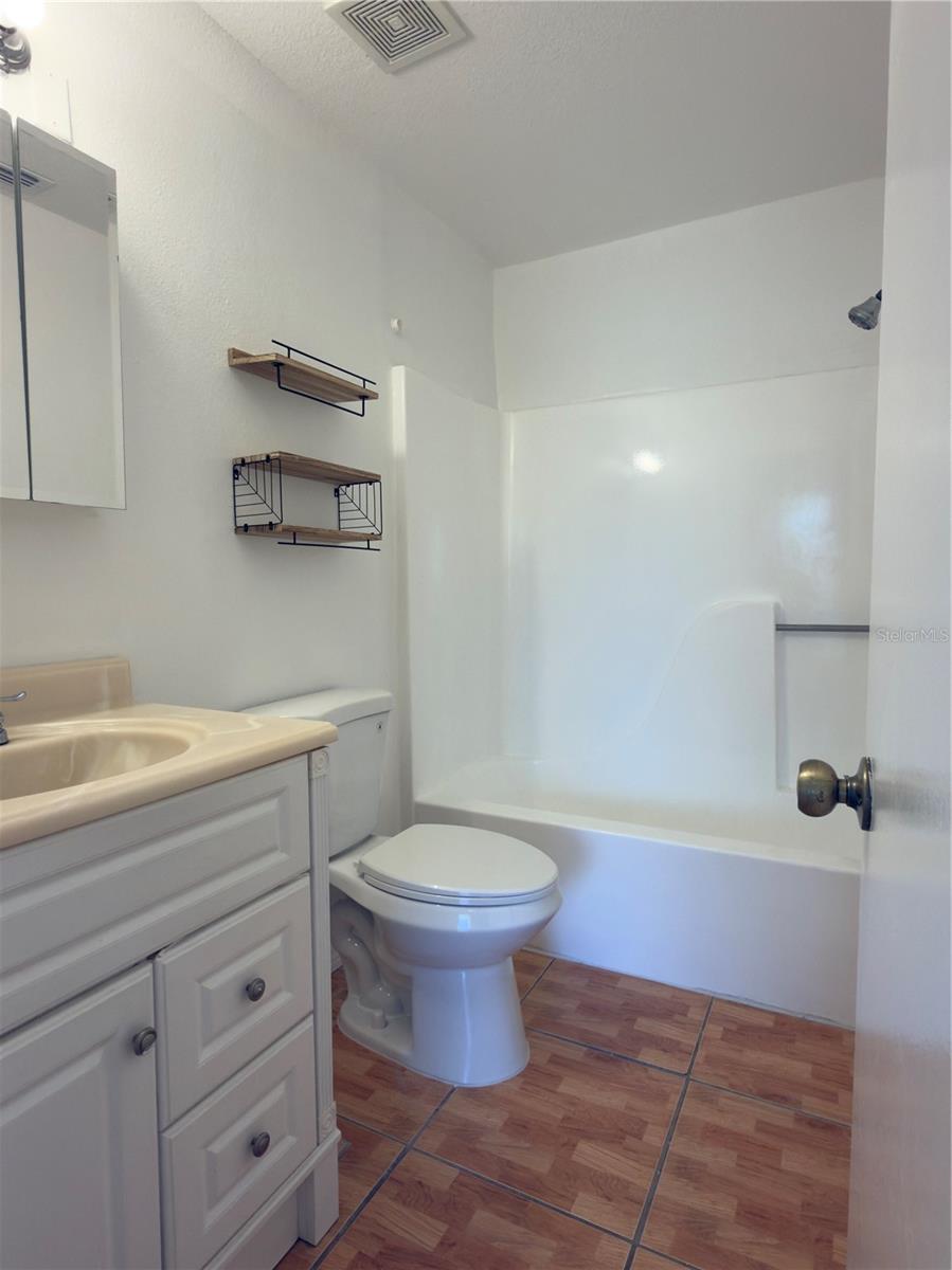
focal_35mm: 19
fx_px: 697
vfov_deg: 84.7
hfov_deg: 68.6
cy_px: 635
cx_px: 476
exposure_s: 1/60
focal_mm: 2.22
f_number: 2.2
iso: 40
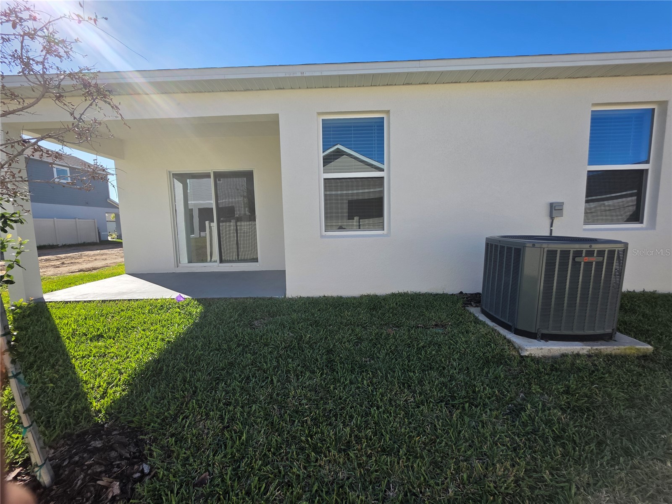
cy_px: 252
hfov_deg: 106.2
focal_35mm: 13
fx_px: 252
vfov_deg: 89.9
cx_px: 336
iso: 40
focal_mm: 2.2
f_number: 1.9
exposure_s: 1/1369
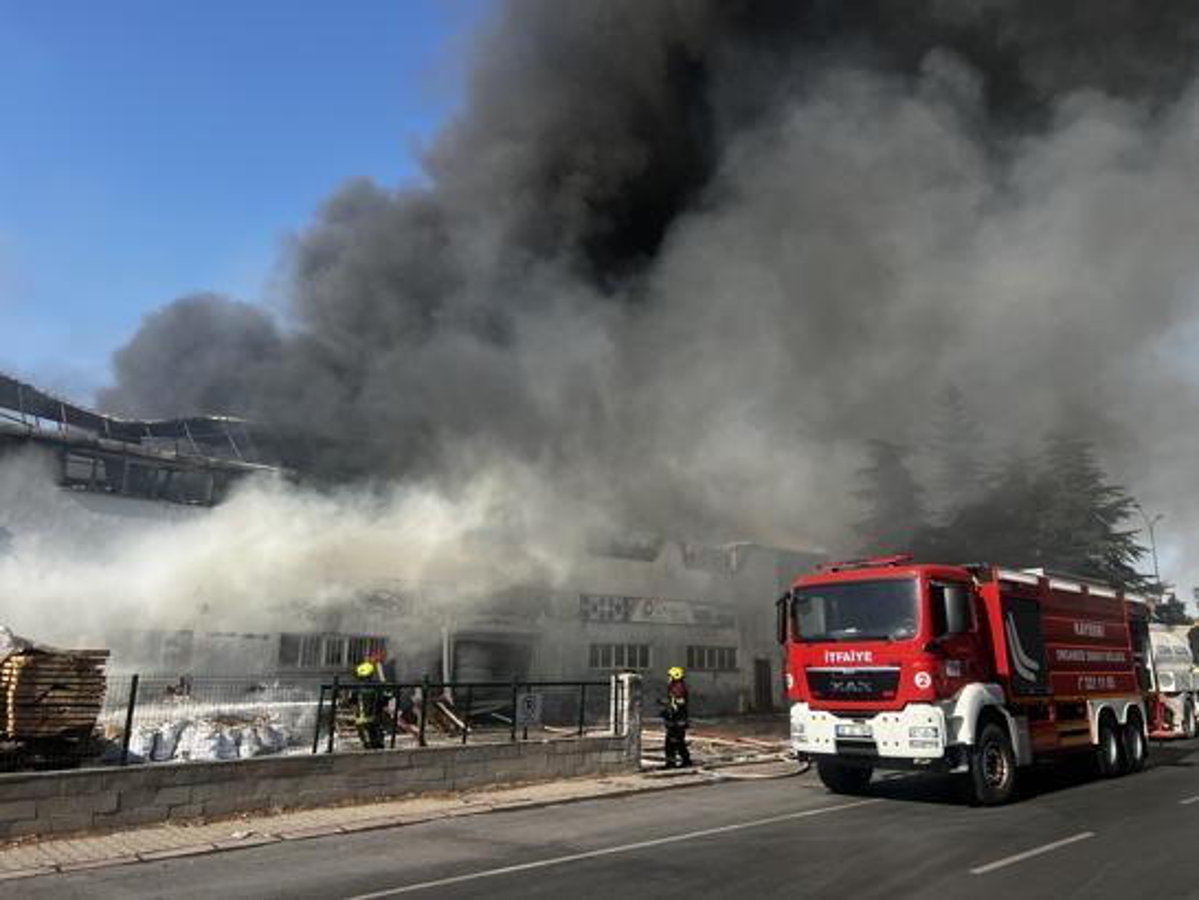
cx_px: 600
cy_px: 450
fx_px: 901
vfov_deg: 53.1
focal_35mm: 26
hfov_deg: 67.3
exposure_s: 1/2513
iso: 50
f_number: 1.5
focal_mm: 5.7
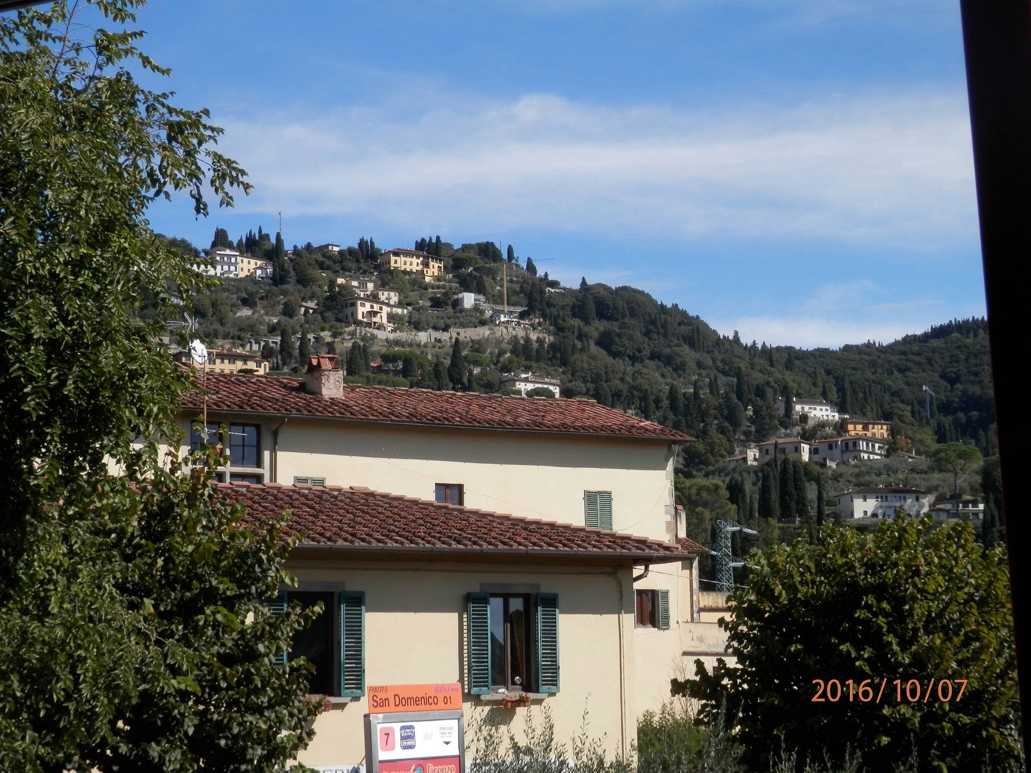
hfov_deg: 29.4
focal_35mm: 66
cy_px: 386
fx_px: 1966
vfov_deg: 22.3
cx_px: 516
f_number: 4.4
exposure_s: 1/800
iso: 80
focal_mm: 11.9
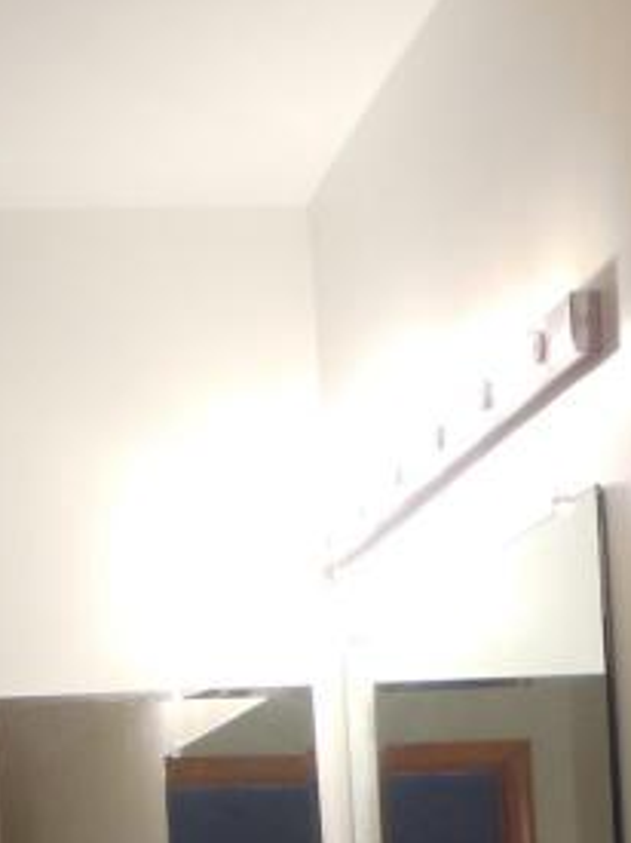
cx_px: 110
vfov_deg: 19.5
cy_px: 1094
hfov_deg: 15.8
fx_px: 2262
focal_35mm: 93
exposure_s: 1/30
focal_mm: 4.5
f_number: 3.3
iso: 160
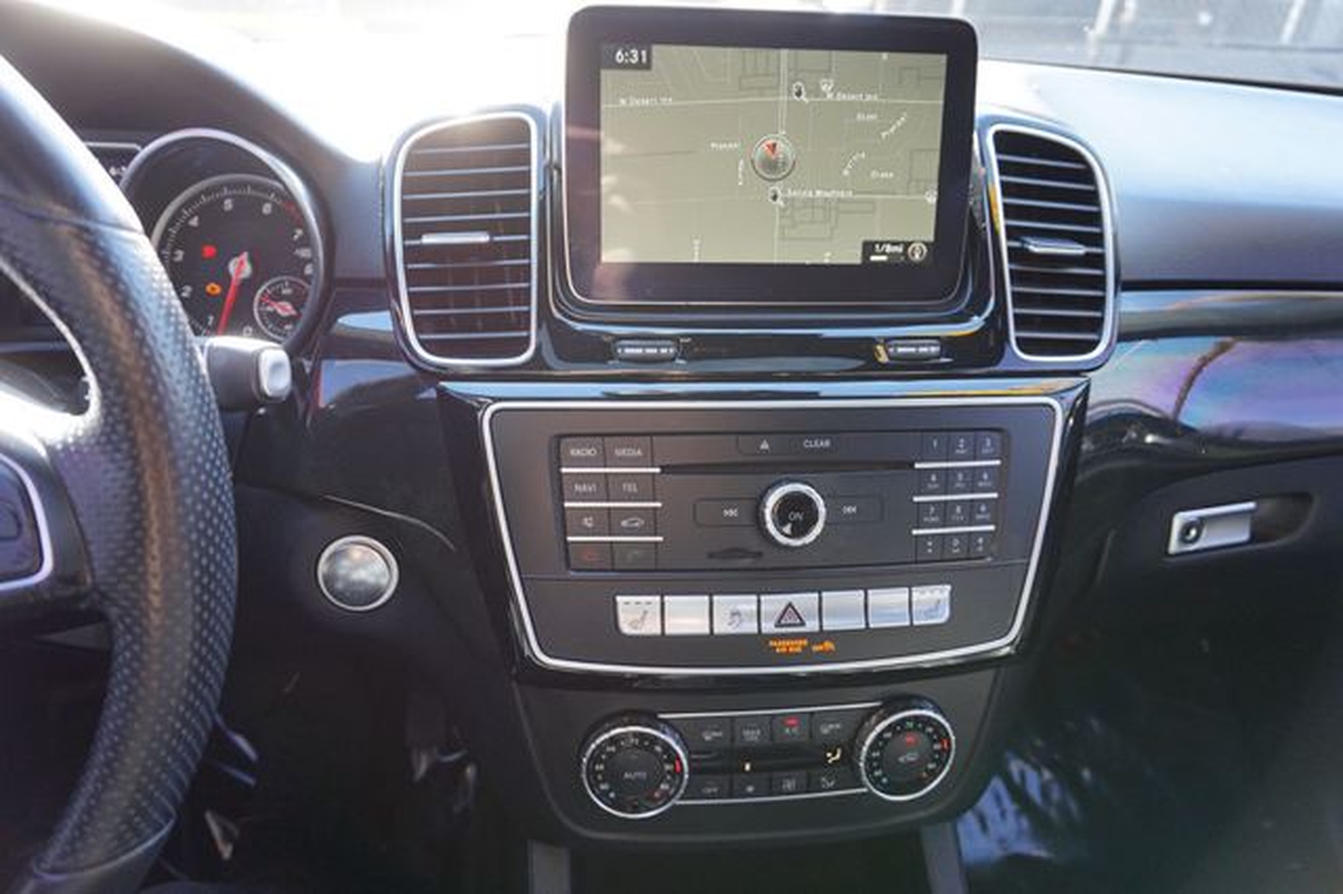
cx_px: 672
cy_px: 447
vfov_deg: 53.1
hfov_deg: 73.8
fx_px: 895
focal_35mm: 24
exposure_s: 1/60
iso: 250
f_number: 4
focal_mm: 16
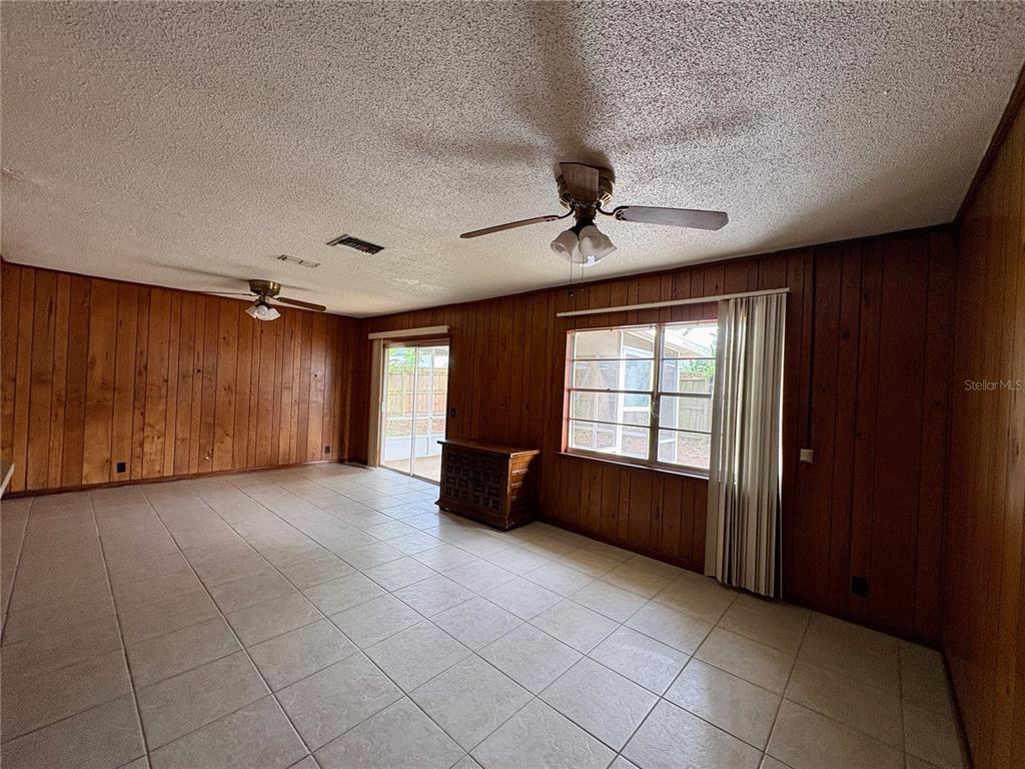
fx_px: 415
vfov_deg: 85.7
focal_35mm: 14
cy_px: 384
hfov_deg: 102.1
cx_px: 512
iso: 200
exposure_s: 1/99
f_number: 2.2
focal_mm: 2.22
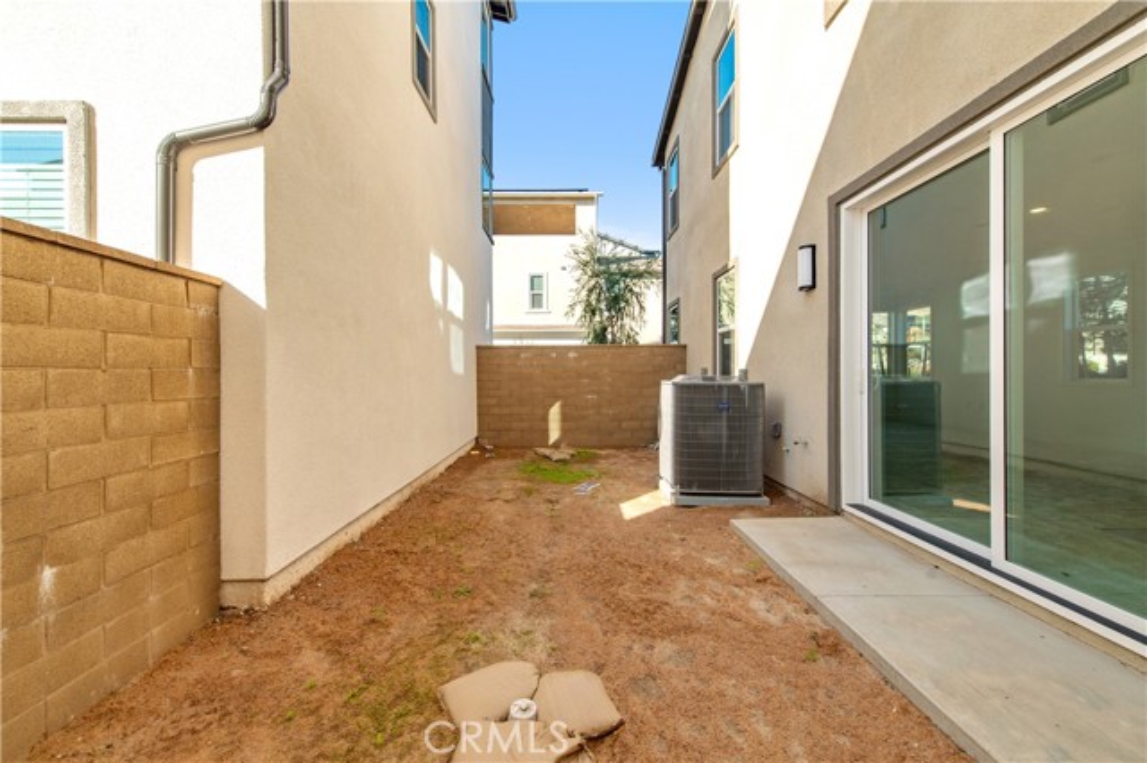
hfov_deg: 104.3
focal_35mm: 14
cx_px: 574
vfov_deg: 81.1
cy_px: 382
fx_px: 446
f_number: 6.3
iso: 100
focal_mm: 14
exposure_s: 1/160
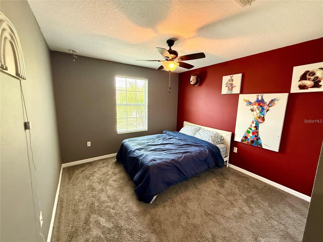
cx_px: 162
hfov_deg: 102.1
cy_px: 121
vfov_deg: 85.7
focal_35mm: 14
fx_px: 131
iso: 320
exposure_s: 1/60
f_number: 2.2
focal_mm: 2.22
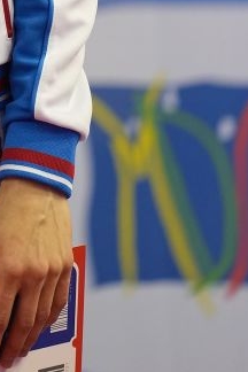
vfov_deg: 2.8
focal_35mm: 729
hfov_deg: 1.9
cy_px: -258
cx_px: -160
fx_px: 7532
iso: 800
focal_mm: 197
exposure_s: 1/250
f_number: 2.8
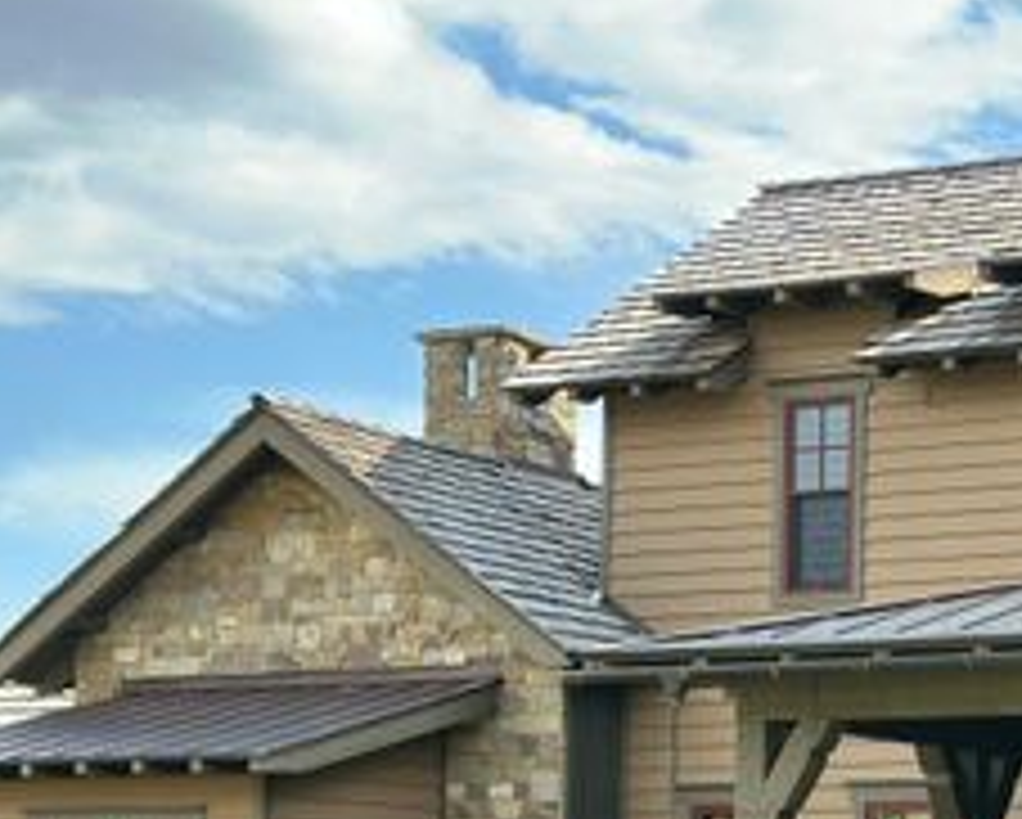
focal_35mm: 103
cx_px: 1117
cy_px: 794
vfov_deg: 14.8
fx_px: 3118
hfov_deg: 18.0
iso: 80
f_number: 1.78
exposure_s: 1/1120
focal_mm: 6.86
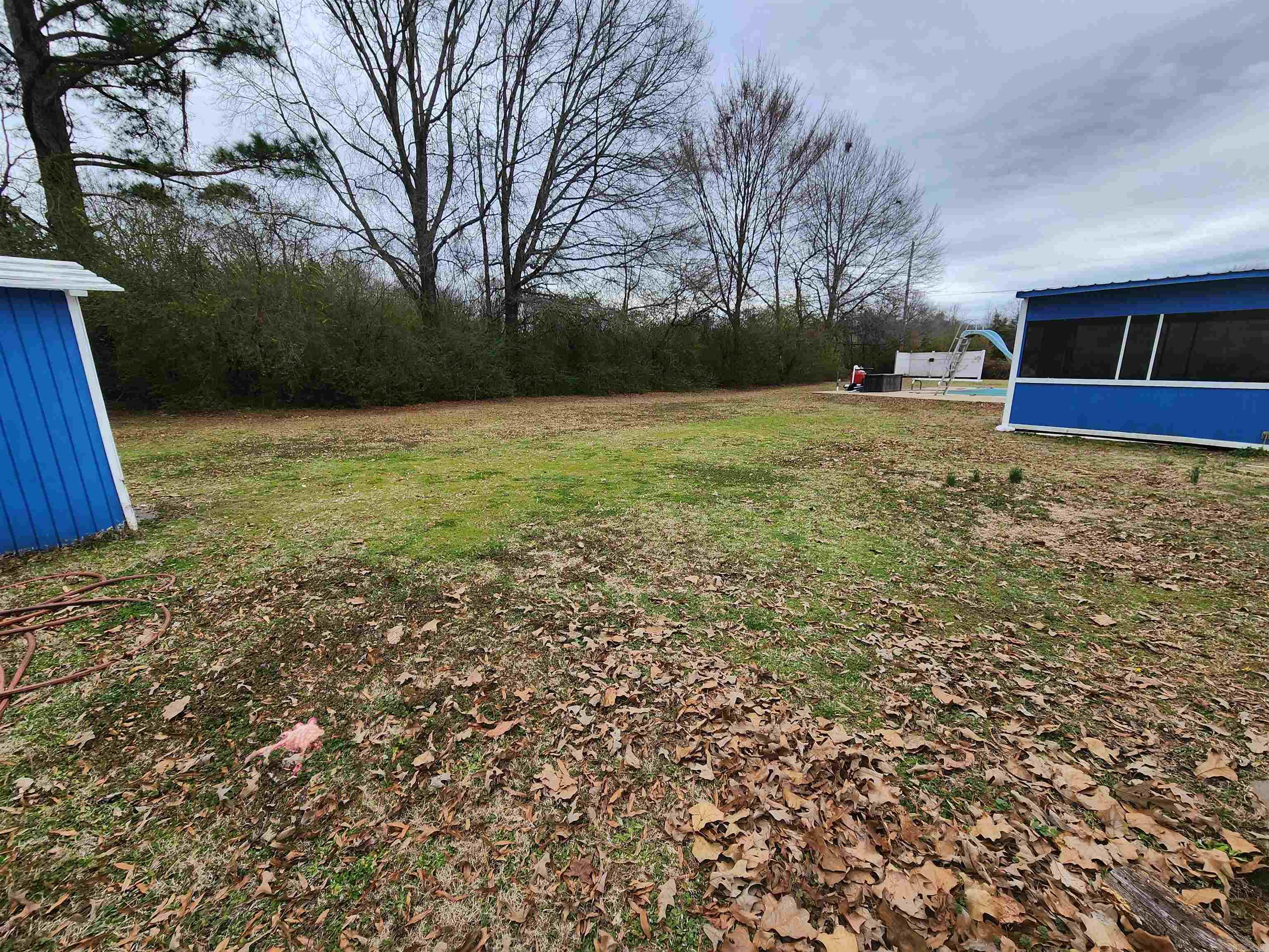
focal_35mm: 13
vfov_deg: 89.9
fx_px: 477
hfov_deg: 106.2
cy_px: 476
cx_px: 634
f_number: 2.2
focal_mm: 2.2
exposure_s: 1/219
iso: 50
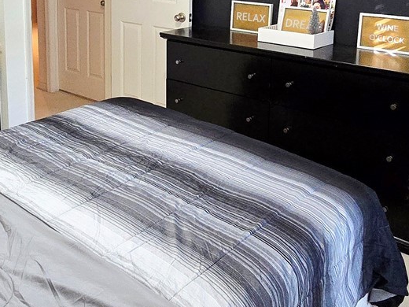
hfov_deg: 46.3
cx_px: 149
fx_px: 473
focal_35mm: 40
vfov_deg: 34.0
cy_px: 29
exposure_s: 1/60.2
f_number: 2.2
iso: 500
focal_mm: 2.2
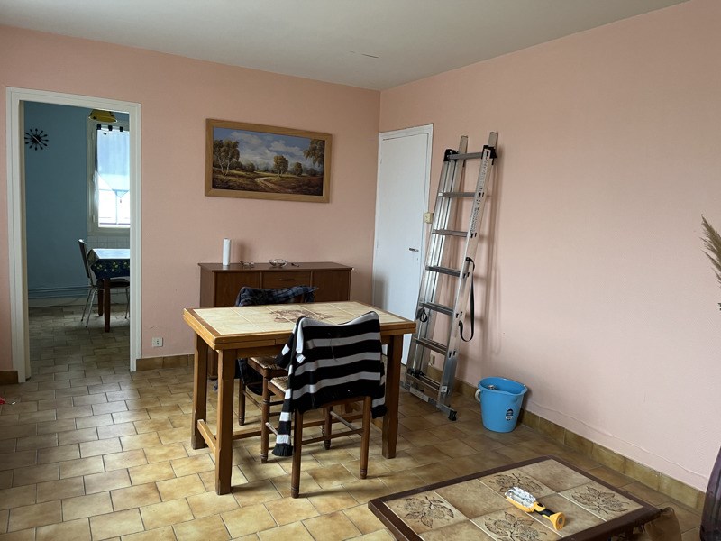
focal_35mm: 26
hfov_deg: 67.3
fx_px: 542
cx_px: 360
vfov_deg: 53.1
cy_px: 270
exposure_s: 1/100
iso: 125
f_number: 1.6
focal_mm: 5.1
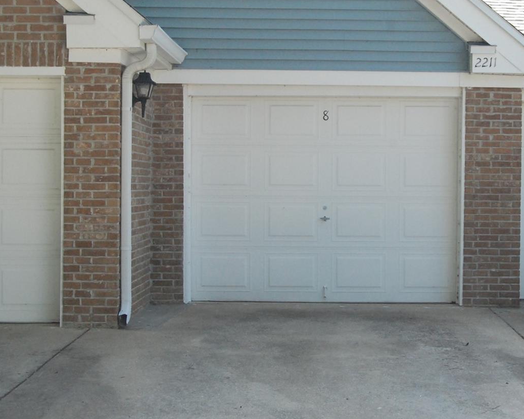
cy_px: 191
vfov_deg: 23.1
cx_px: 334
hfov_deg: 28.6
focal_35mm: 66
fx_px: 1024
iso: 1600
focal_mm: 30
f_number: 11
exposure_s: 1/500
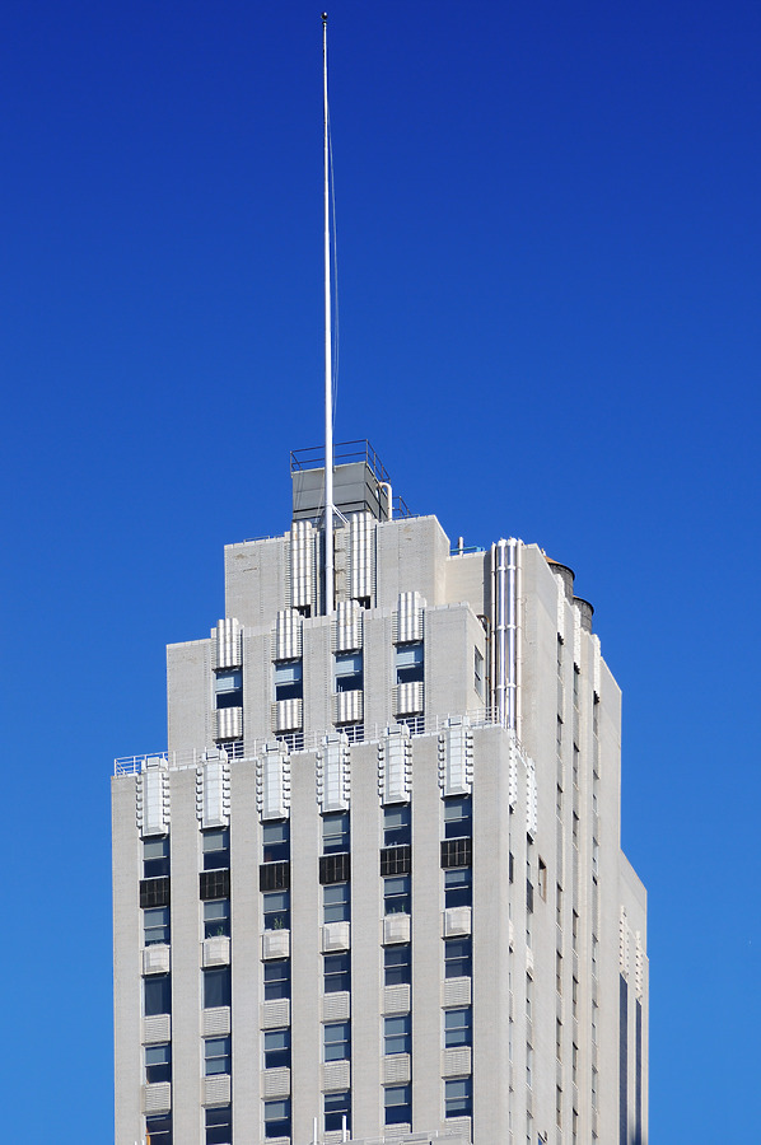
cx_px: 380
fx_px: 5720
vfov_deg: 11.4
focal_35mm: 180
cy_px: 572
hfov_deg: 7.6
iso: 200
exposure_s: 1/640
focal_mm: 120
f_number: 9
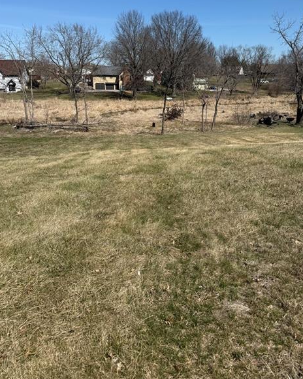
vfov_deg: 56.4
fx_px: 347
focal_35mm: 31
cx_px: 163
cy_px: 138
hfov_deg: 47.1
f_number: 1.78
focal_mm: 6.76
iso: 80
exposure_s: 1/6173
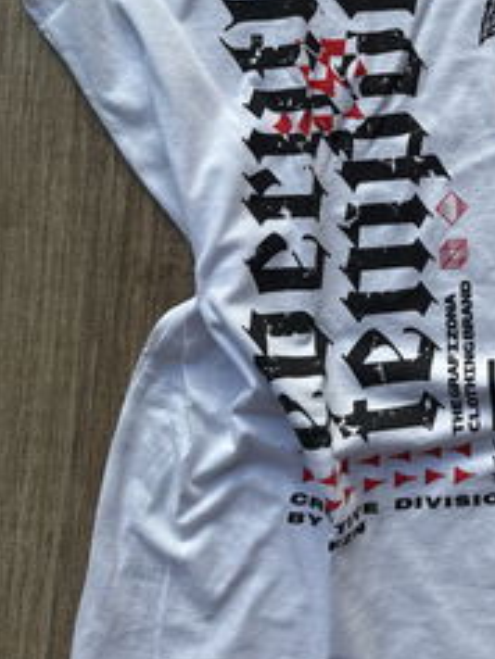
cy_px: 104
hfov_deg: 25.1
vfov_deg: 34.1
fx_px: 1029
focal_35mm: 54
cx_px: 548
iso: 80
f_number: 1.78
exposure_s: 1/453
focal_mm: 6.76
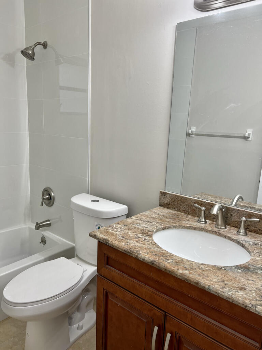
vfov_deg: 67.3
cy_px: 175
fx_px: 262
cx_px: 131
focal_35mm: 26
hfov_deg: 53.1
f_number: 1.5
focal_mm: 5.7
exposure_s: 1/155
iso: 40
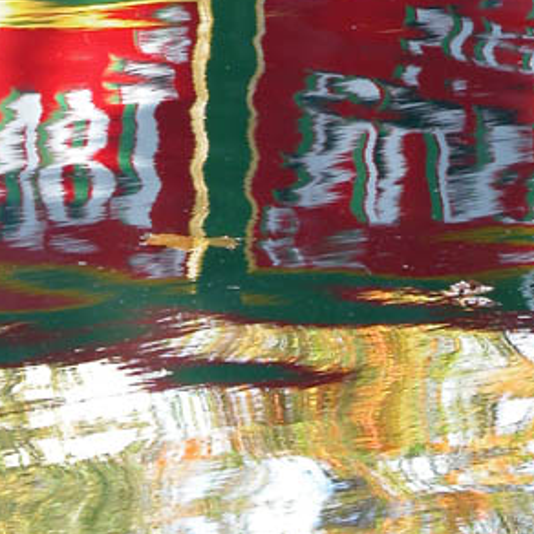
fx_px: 6178
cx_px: 496
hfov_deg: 4.9
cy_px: -86
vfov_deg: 4.9
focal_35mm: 354
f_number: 5.5
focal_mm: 37.7
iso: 100
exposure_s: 1/33
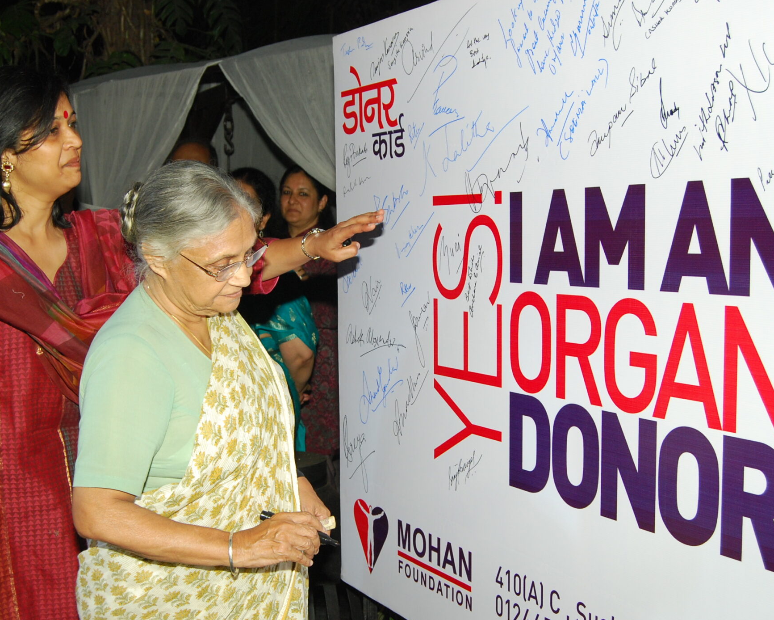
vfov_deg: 30.2
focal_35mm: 50
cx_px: 363
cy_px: 334
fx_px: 1146
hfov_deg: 37.3
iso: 400
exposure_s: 1/250
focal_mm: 24
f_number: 5
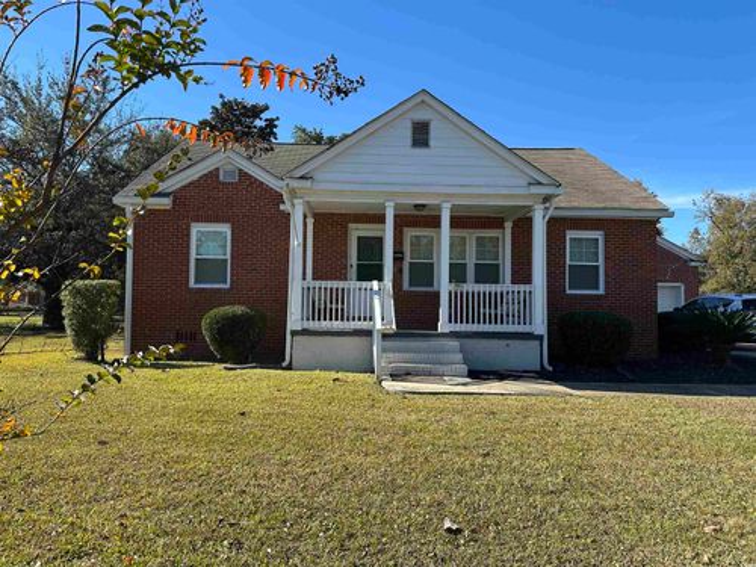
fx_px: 524
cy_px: 284
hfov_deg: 71.6
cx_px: 378
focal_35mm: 24
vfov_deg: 56.8
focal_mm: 6.86
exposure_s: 1/2353
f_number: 1.78
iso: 80
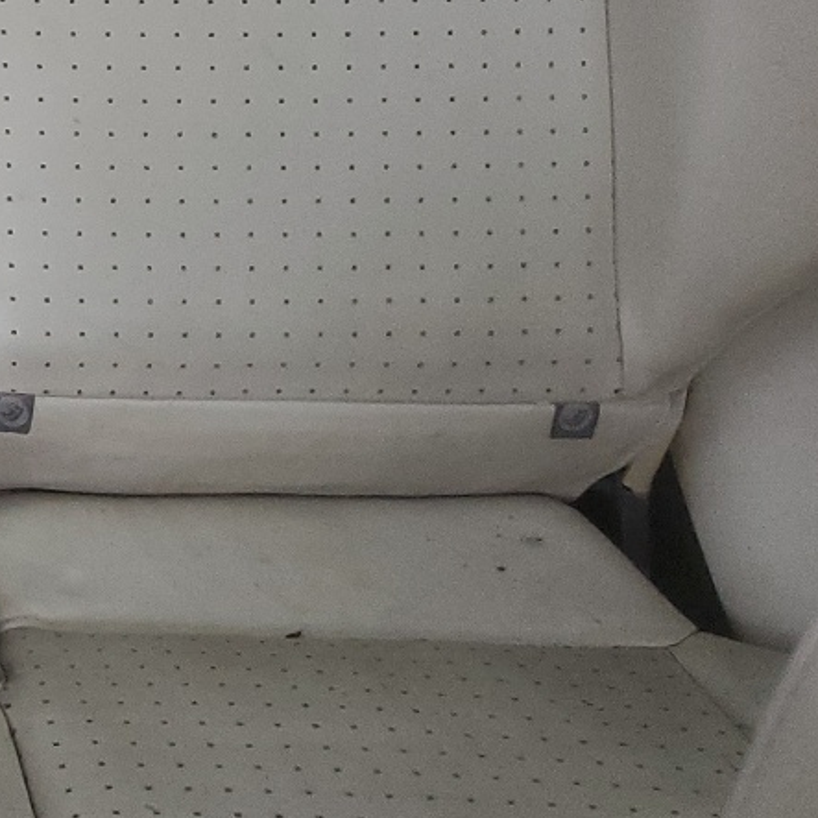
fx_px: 2219
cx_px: -613
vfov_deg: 19.6
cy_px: -183
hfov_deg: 17.4
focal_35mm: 83
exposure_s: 1/120
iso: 94
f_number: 1.5
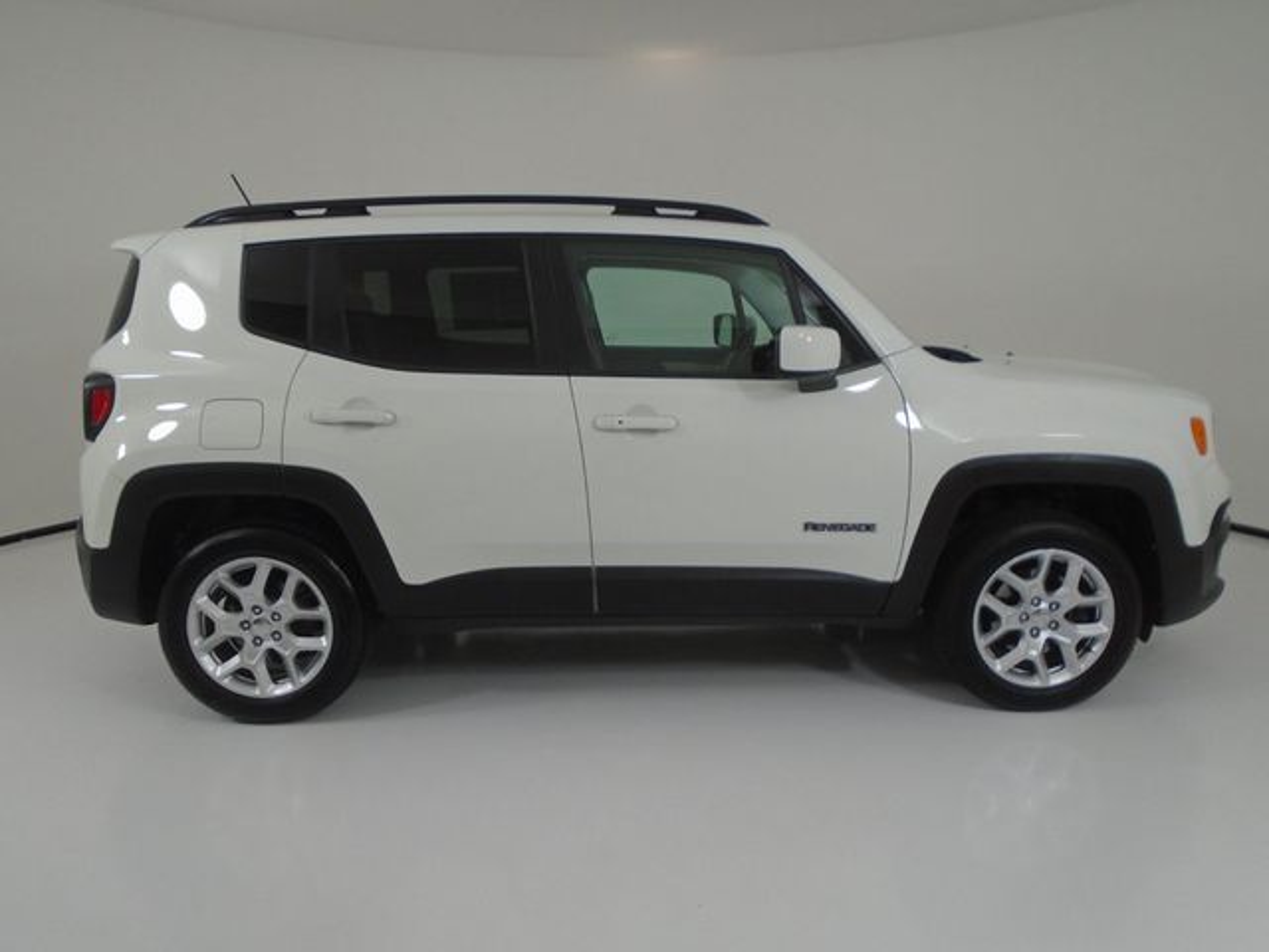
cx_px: 634
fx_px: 953
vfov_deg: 53.1
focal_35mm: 26
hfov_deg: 67.3
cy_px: 476
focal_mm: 4.6
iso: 100
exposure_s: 1/320
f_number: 3.2
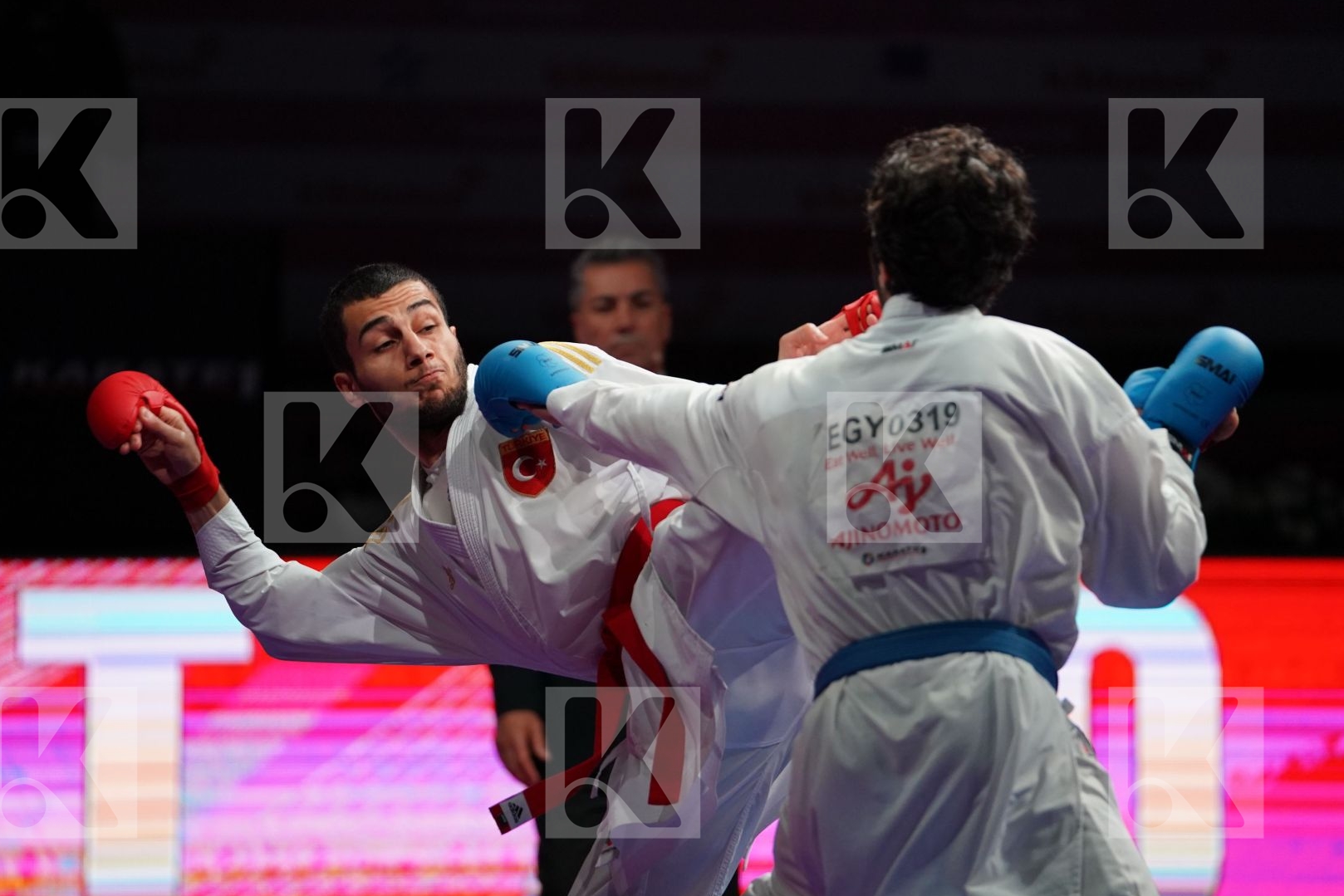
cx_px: 623
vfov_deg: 6.6
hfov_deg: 9.9
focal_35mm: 208
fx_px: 7765
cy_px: 468
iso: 2000
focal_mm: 187
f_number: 2.8
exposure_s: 1/1000
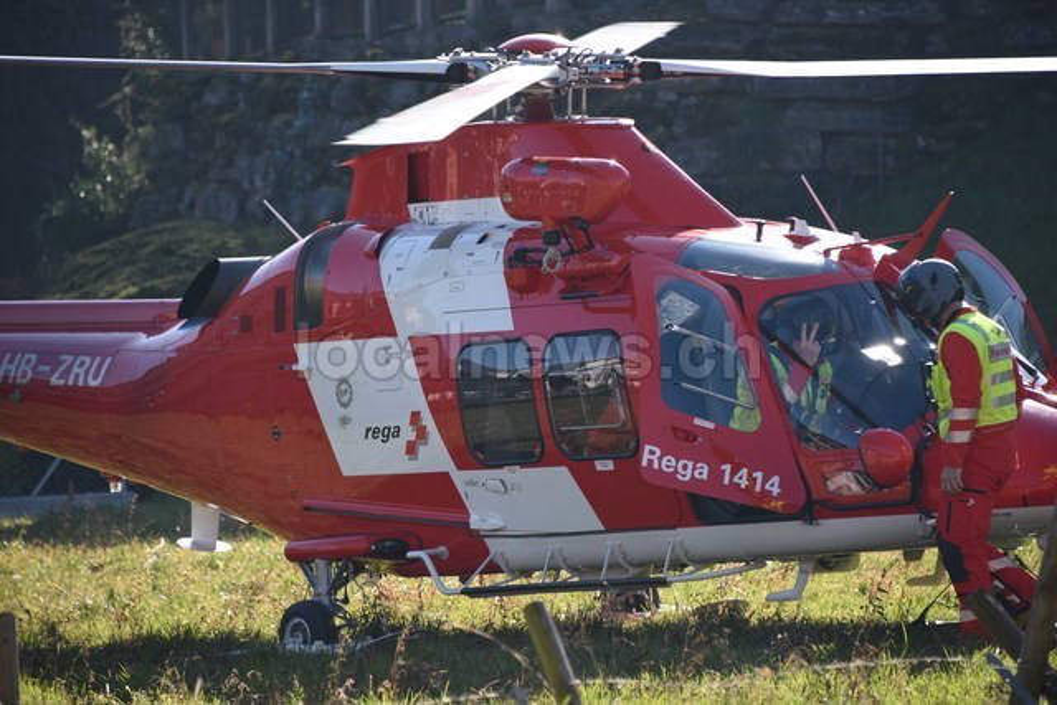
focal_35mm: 250
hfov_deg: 8.2
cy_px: 352
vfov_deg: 5.5
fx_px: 7341
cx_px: 528
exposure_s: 1/800
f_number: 6.3
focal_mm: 250
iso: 400
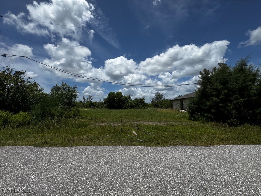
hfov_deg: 102.1
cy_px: 98
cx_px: 130
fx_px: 106
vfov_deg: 85.7
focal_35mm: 14
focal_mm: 2.22
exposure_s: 1/3906
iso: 50
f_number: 2.2
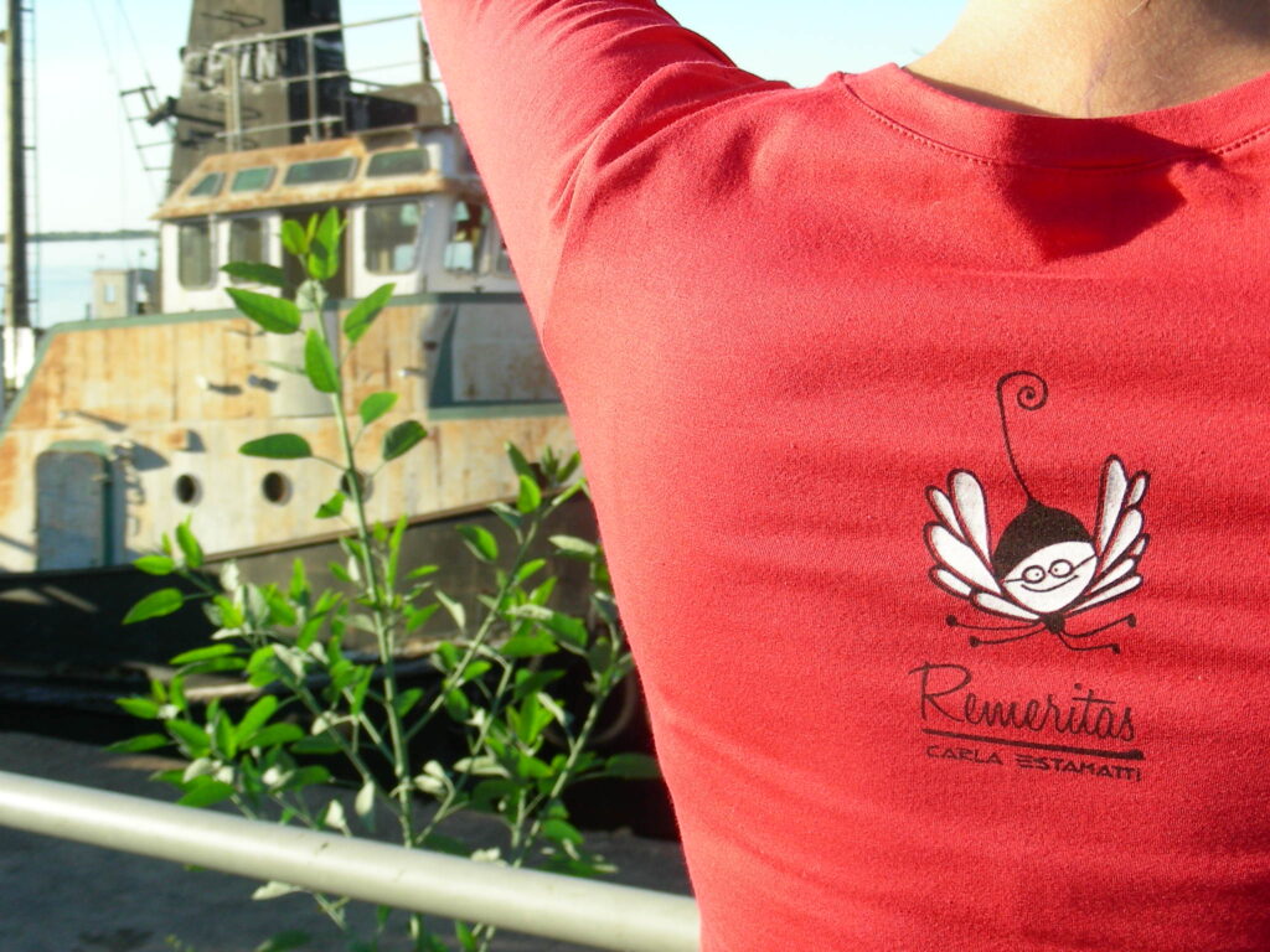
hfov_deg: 33.2
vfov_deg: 25.2
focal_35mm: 58
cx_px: 635
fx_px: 2128
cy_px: 476
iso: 50
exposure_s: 1/246
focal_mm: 9.7
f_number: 4
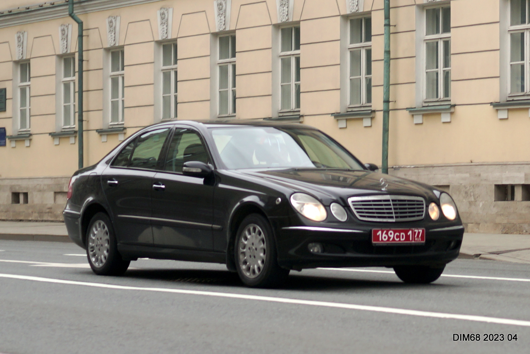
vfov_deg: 27.0
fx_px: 736
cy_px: 177
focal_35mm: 50
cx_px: 265
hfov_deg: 39.6
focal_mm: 50
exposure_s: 1/800
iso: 320
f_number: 2.2
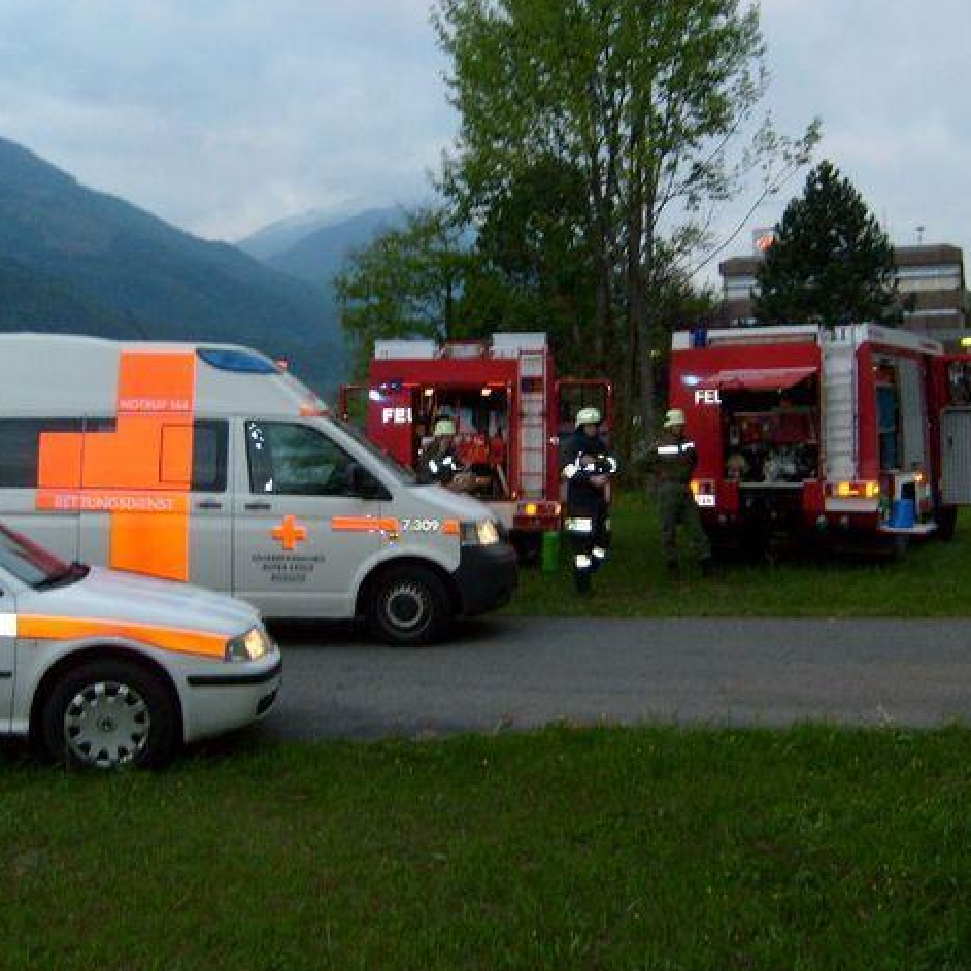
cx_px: 447
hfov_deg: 40.0
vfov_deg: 40.0
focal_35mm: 42
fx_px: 1333
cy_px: 482
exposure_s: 1/45
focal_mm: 5.8
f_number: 2.8
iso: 100
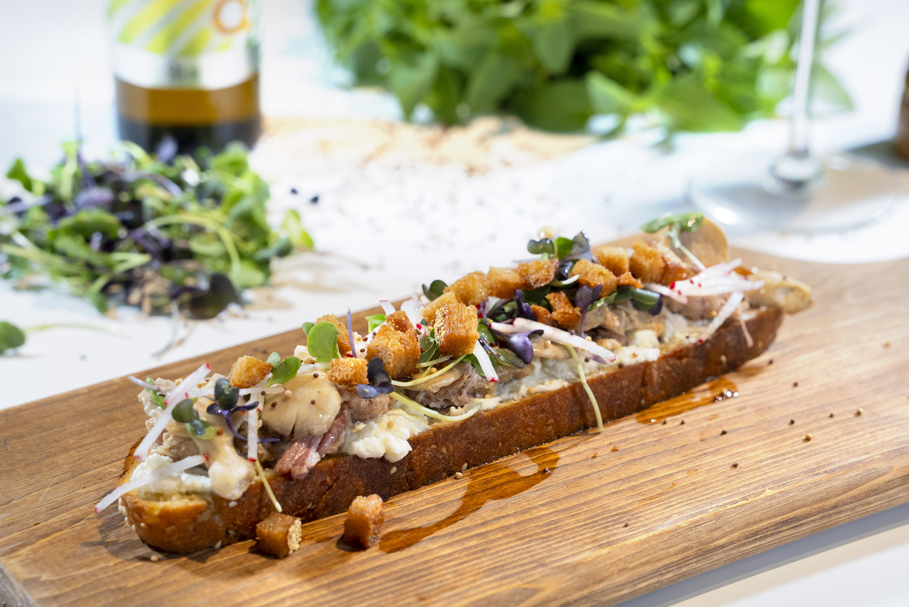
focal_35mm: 105
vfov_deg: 13.1
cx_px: 454
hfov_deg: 19.4
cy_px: 304
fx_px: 2653
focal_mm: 105
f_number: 6.3
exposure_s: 1/60
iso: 800
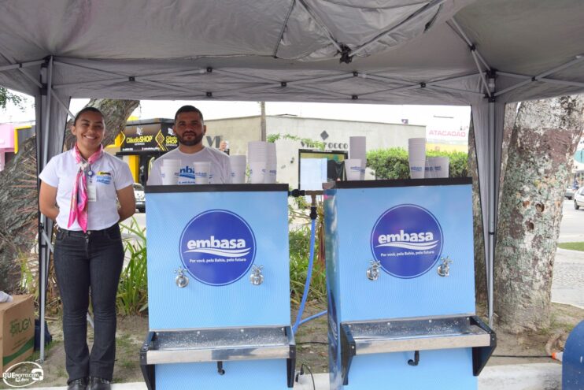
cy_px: 195
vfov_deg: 36.9
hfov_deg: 53.1
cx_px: 292
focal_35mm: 36
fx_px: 584
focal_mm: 24
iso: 400
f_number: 8
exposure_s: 1/250
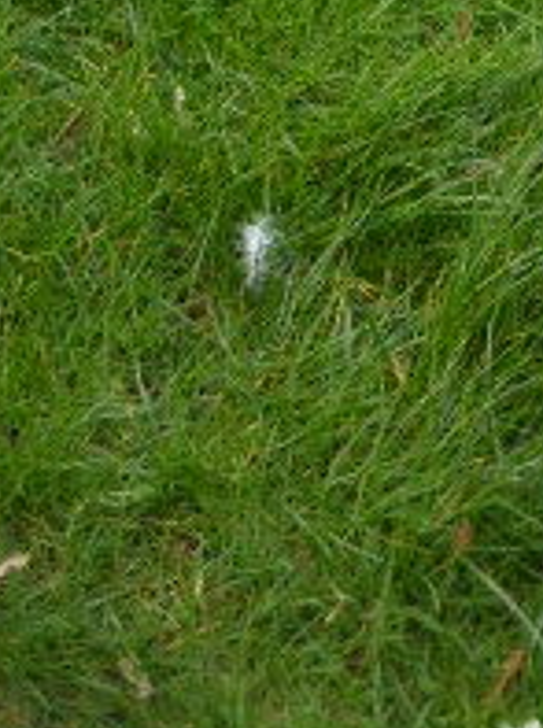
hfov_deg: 10.2
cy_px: -314
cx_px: -288
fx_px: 2938
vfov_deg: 13.4
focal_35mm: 140
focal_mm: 7.4
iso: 250
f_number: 3.9
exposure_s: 1/250
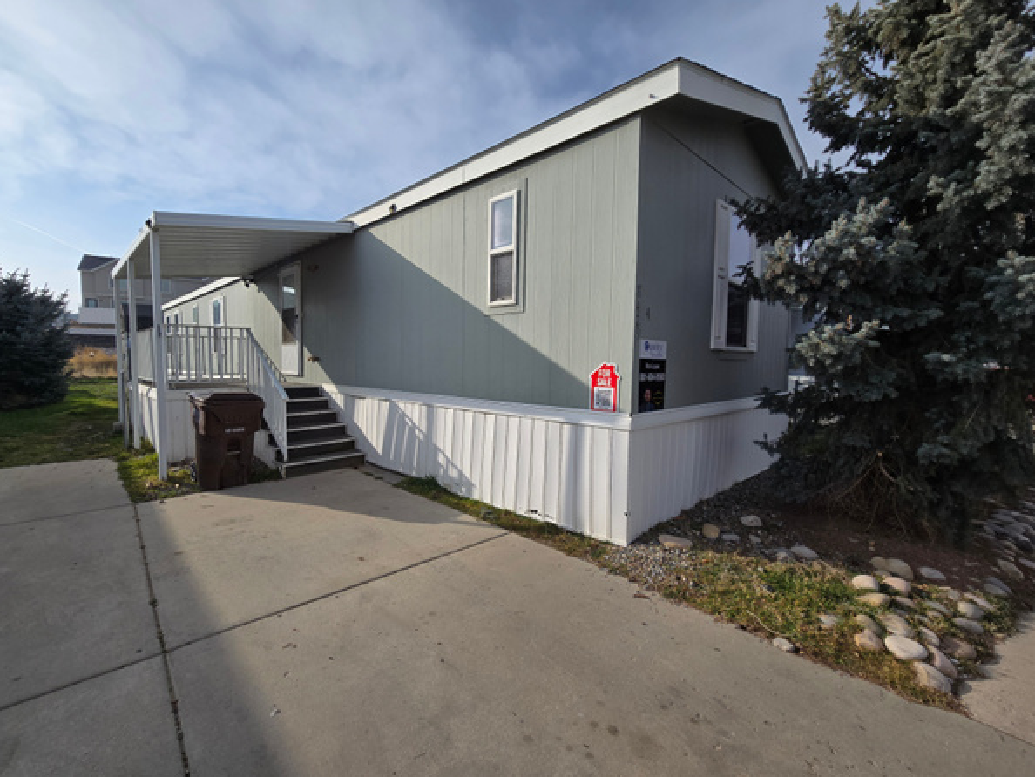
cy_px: 388
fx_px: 419
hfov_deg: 101.9
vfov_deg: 85.7
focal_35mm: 14
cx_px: 481
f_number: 2.2
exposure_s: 1/3677
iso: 50
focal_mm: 2.2
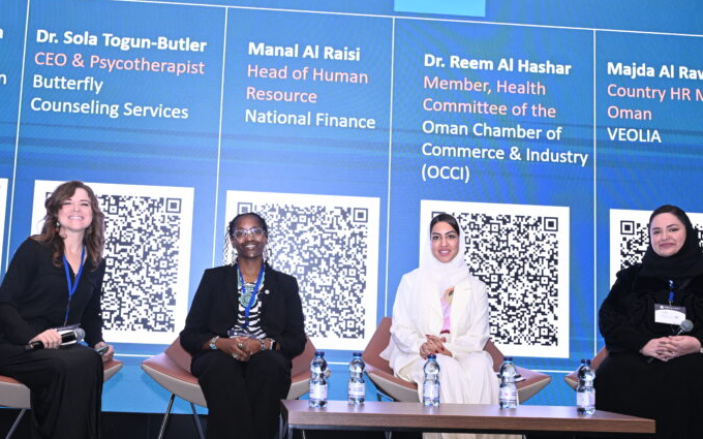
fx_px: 839
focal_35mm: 44
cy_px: 257
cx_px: 316
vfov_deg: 29.3
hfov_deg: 45.4
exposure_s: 1/200
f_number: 4.5
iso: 2000
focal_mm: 28.5
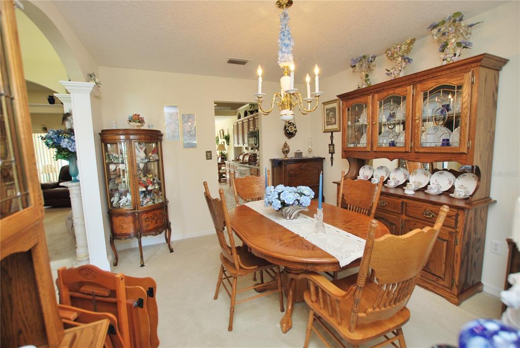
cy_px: 174
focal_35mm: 15
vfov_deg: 77.5
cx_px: 260
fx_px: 217
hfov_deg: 100.3
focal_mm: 10
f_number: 4
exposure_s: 1/60
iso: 200
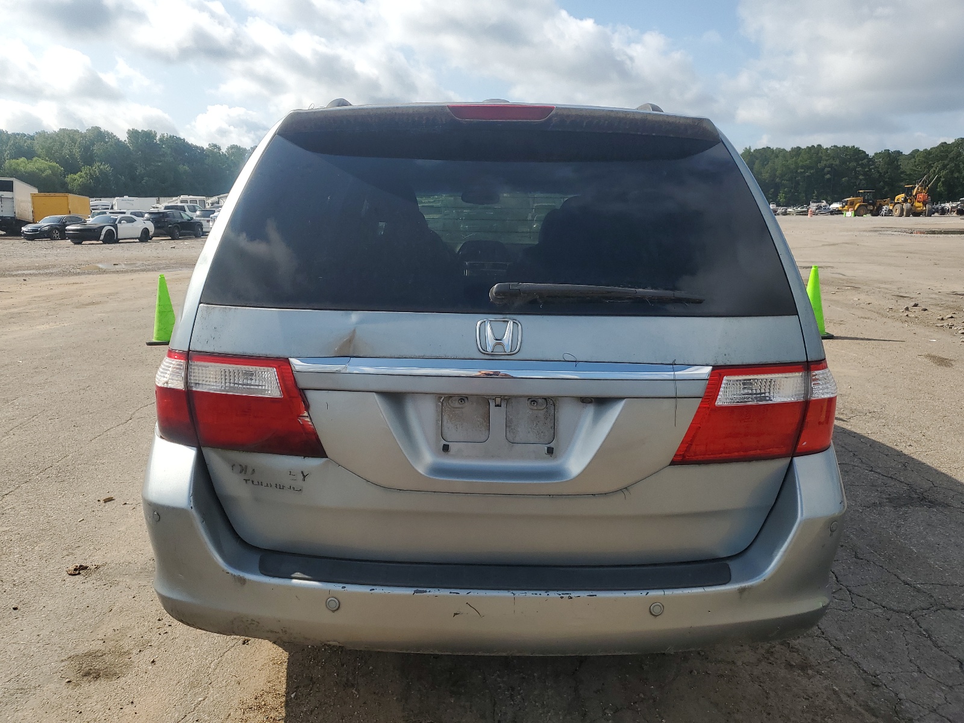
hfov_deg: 67.3
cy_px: 362
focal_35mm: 26
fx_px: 724
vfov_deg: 53.1
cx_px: 482
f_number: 1.5
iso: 50
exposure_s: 1/3333
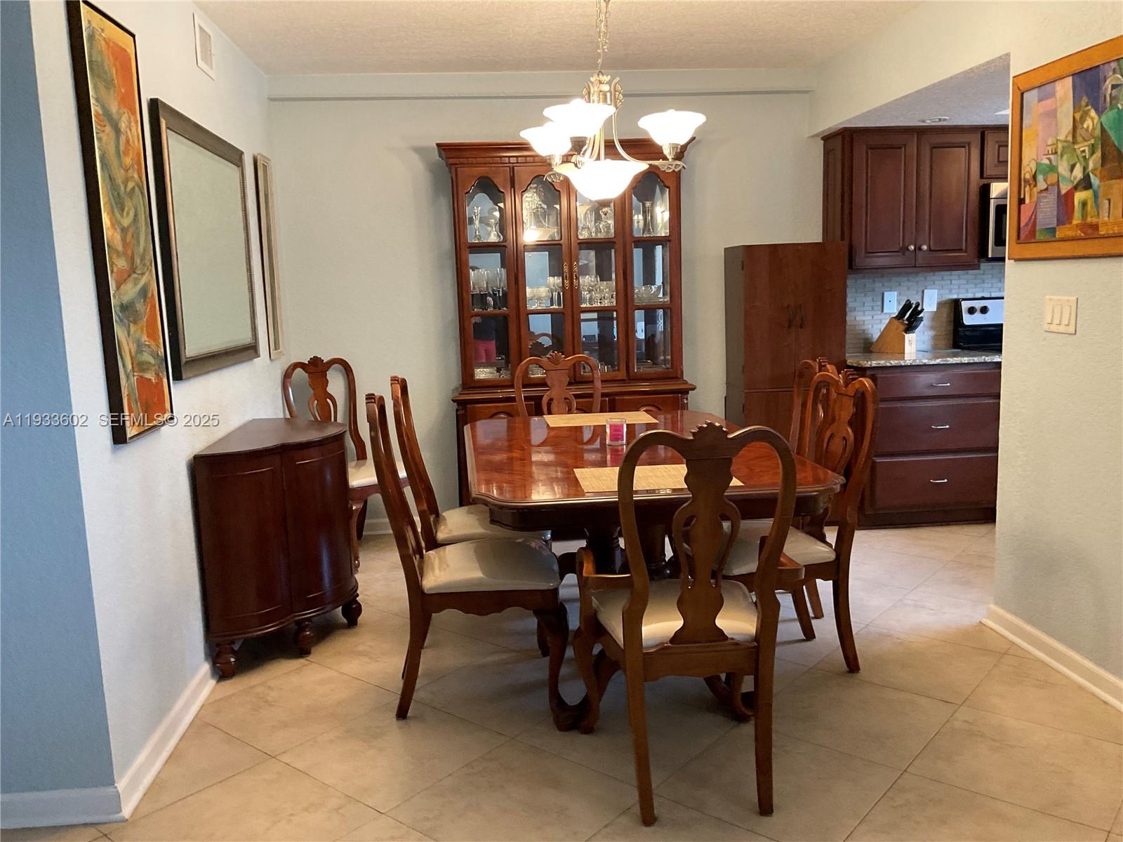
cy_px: 421
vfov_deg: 48.2
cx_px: 562
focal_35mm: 29
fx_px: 941
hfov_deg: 61.7
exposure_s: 1/60
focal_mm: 3
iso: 200
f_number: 1.8
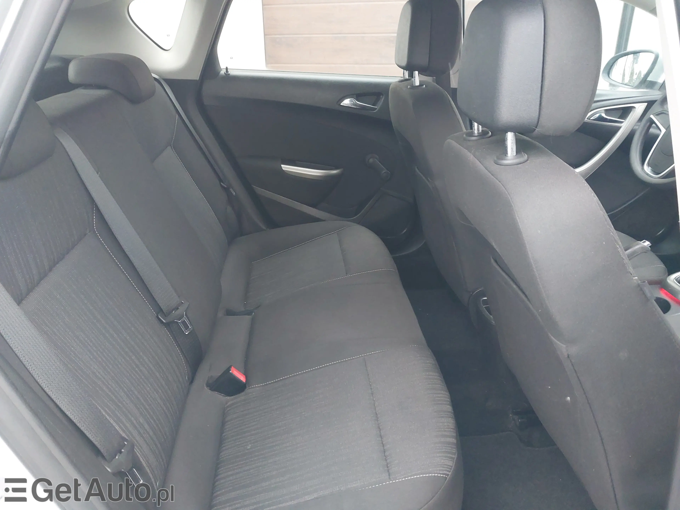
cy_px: 255
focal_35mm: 30
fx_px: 589
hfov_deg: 60.0
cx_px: 340
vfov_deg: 46.8
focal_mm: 4.6
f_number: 1.8
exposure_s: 1/33
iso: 320
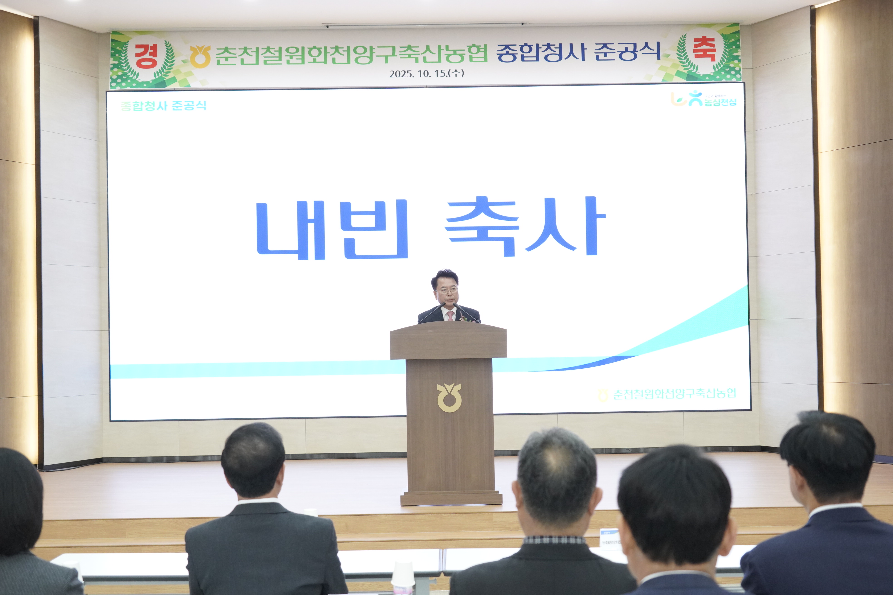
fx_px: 1290
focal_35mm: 52
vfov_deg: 26.0
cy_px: 298
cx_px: 446
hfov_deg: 38.2
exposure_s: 1/200
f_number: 5.6
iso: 4000
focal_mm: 52
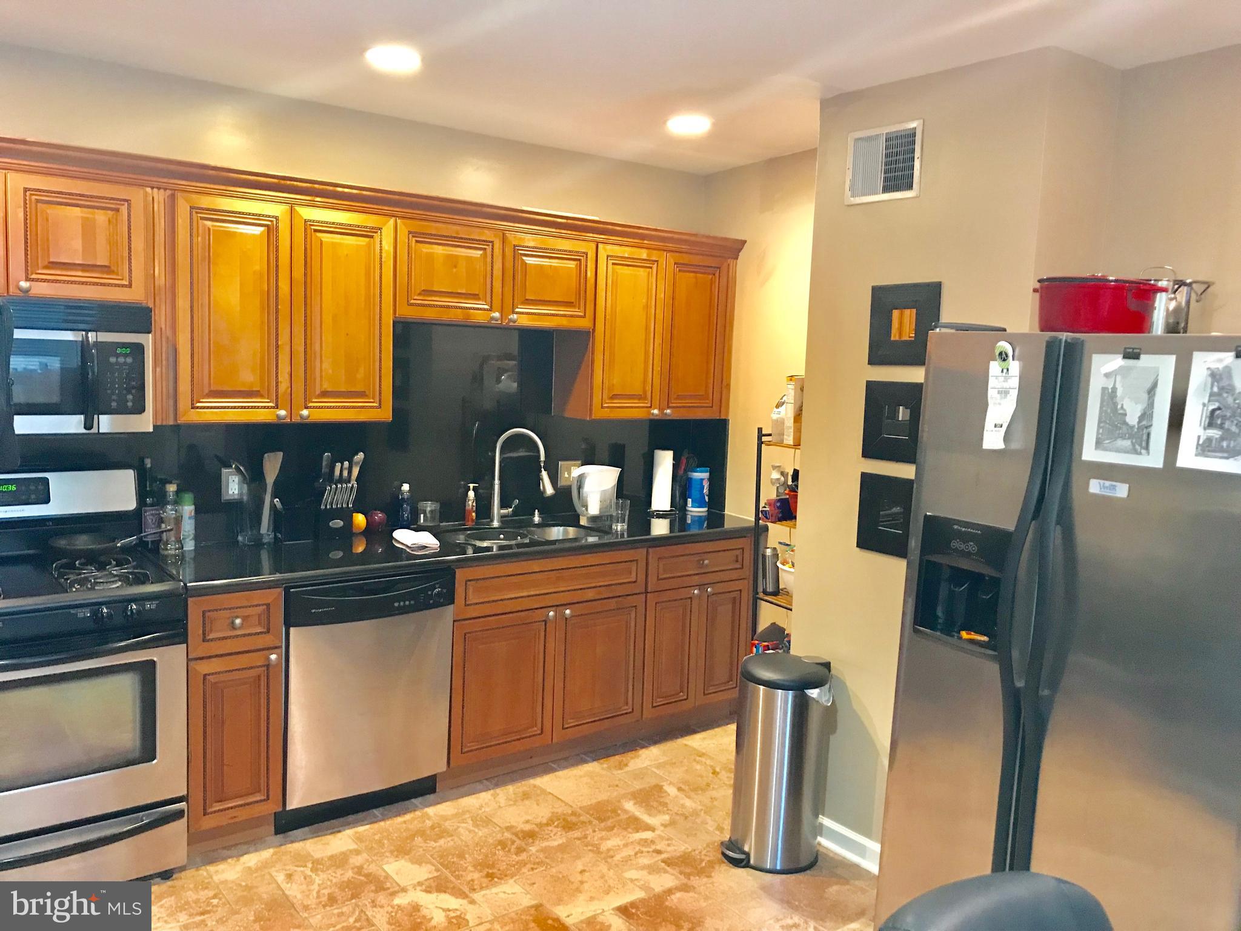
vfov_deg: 49.7
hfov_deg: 63.4
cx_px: 620
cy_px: 466
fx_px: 1004
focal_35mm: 28
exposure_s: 1/15
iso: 100
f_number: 1.8
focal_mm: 3.99
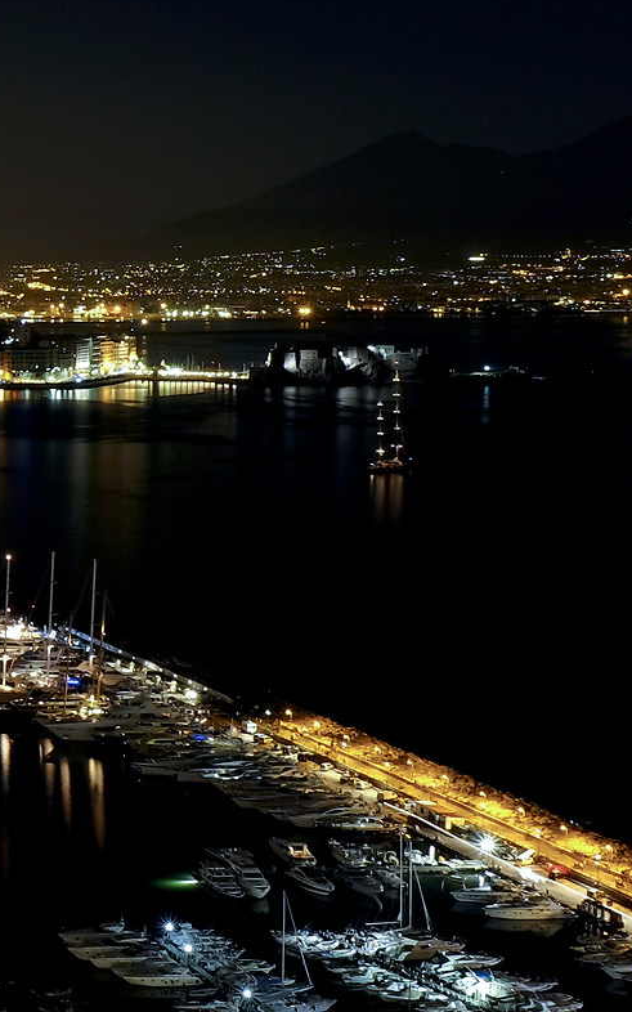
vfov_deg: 24.6
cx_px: -508
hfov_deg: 13.8
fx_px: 2316
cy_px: 363
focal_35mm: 84
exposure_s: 30
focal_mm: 18
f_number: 10
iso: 100
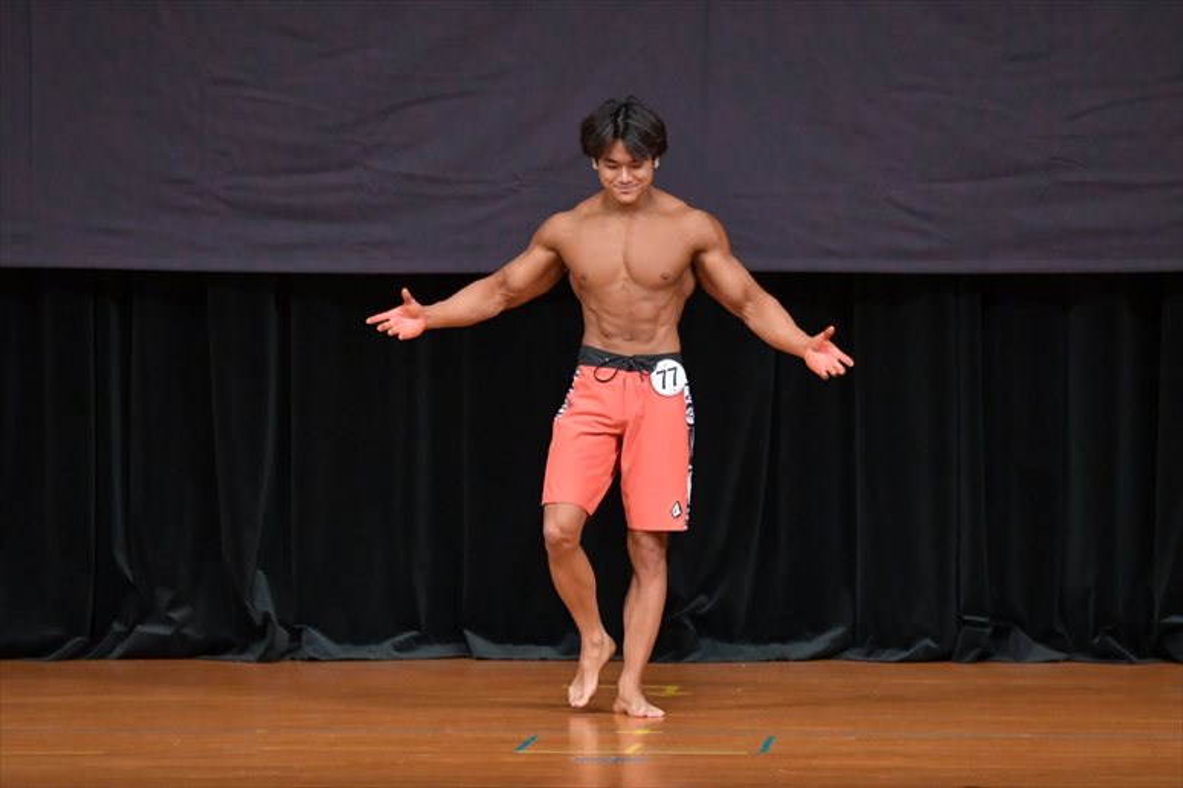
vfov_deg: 4.8
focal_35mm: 285
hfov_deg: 7.2
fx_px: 9361
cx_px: 592
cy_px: 394
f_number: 5.6
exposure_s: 1/400
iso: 5000
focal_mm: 190
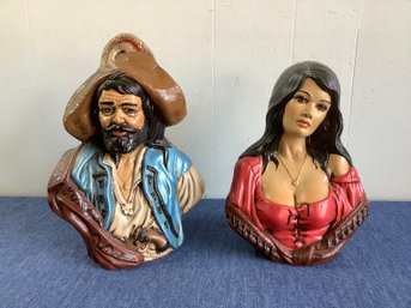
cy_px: 154
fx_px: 368
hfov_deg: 58.4
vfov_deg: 45.4
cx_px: 206
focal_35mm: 31
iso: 80
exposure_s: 1/50
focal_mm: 3.3
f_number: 2.4
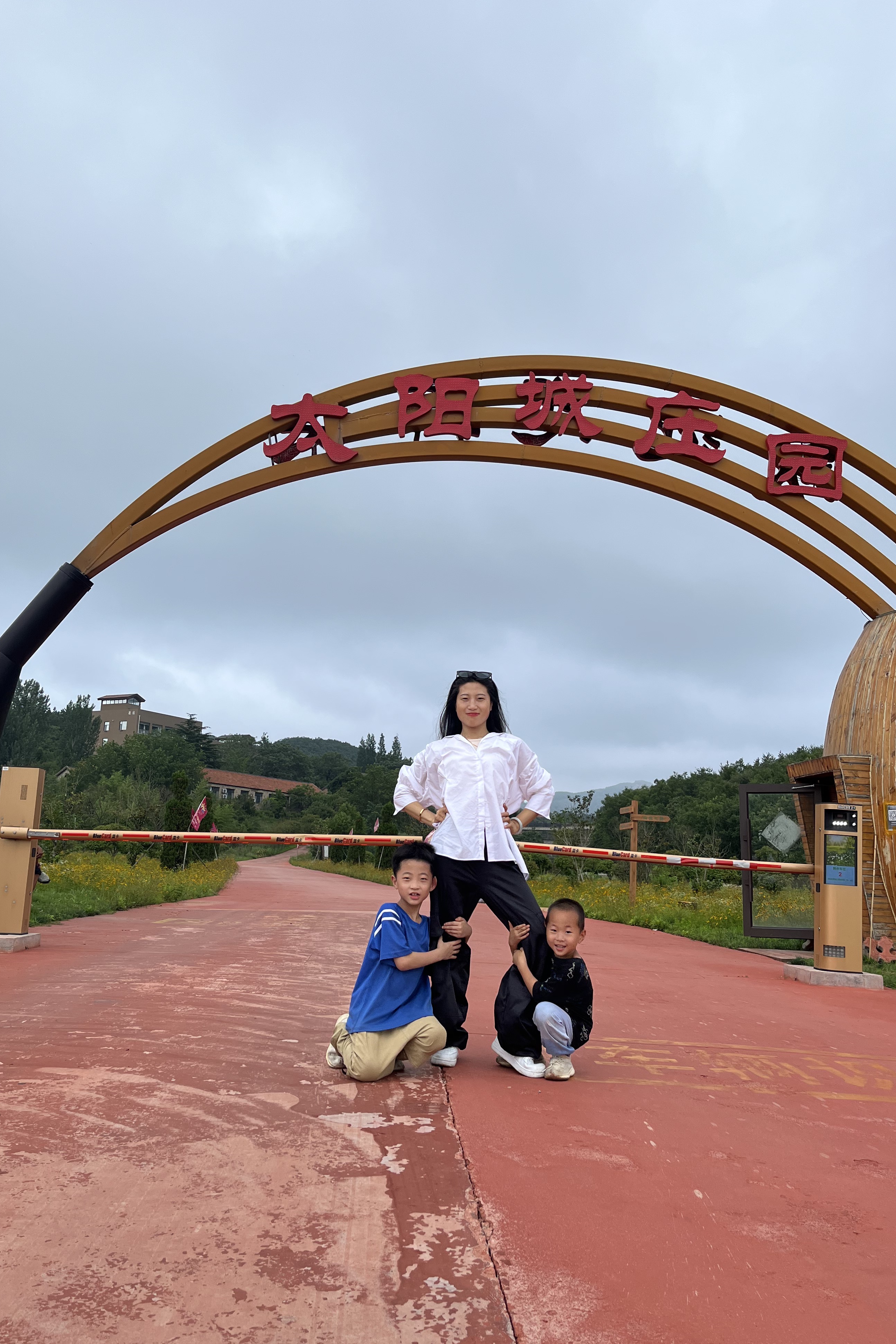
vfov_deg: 65.5
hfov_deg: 46.4
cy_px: 681
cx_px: 434
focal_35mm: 28
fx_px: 1045
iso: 50
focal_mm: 5.1
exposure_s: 1/1151
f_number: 1.6
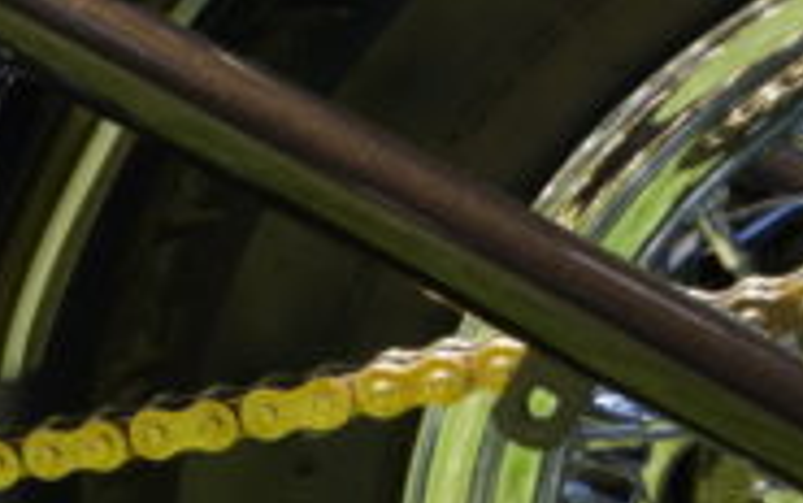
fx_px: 3614
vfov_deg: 8.0
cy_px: 241
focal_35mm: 165
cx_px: -833
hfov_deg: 11.4
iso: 100
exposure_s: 1/160
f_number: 4
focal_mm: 26
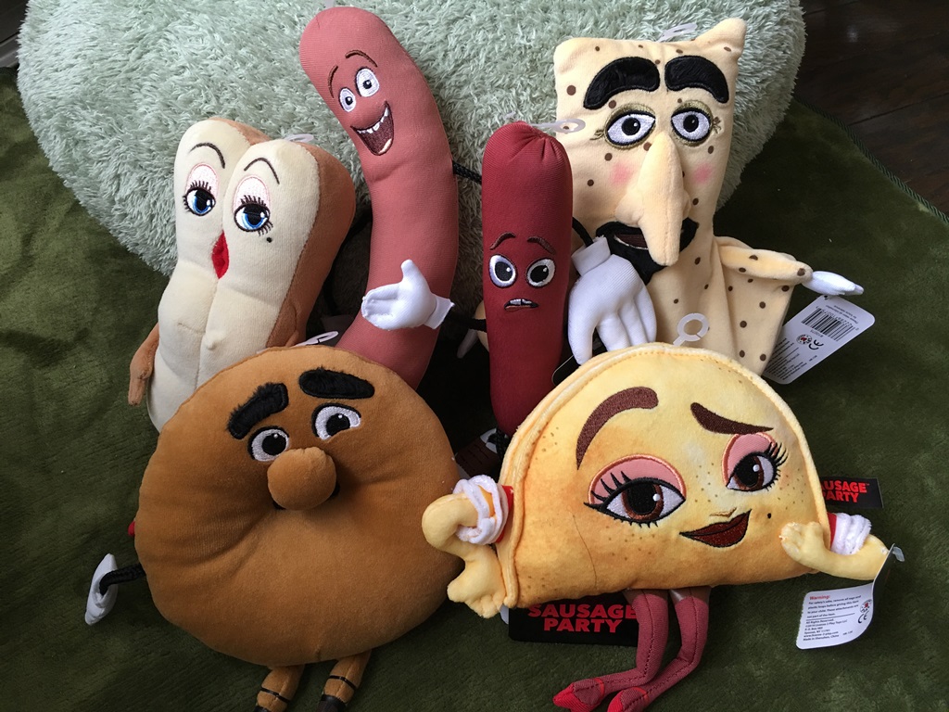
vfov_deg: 48.2
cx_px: 474
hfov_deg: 61.7
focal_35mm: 29
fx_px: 795
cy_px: 356
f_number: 2.2
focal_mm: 4.15
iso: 40
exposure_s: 1/15
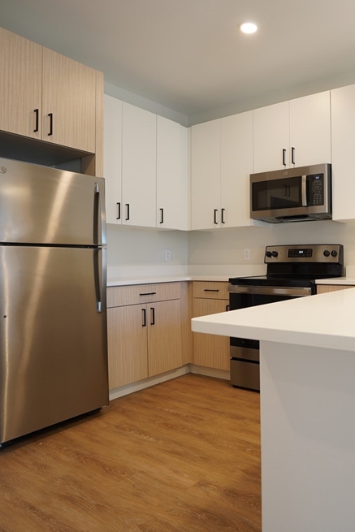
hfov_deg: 48.9
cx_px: 274
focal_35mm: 25
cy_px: 261
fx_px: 370
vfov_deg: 71.5
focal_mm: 16
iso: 320
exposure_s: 1/30
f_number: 4
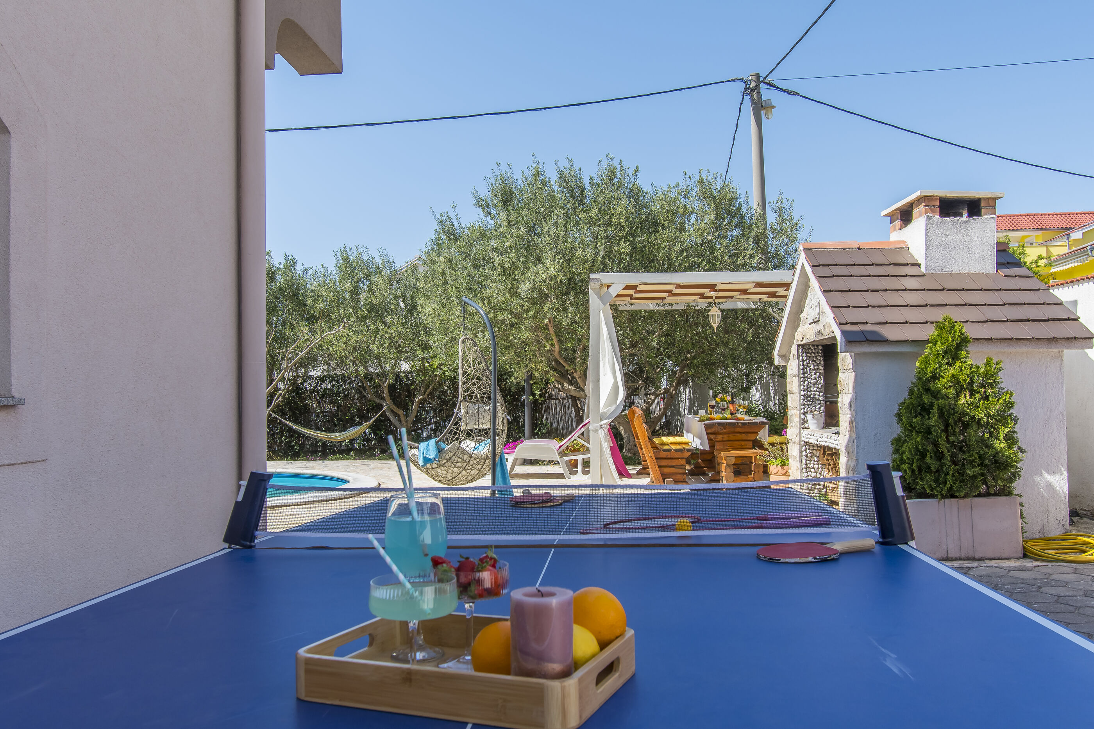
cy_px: 364
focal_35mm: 30
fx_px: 912
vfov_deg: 43.6
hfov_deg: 61.9
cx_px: 547
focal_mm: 20
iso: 100
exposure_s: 1/250
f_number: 9
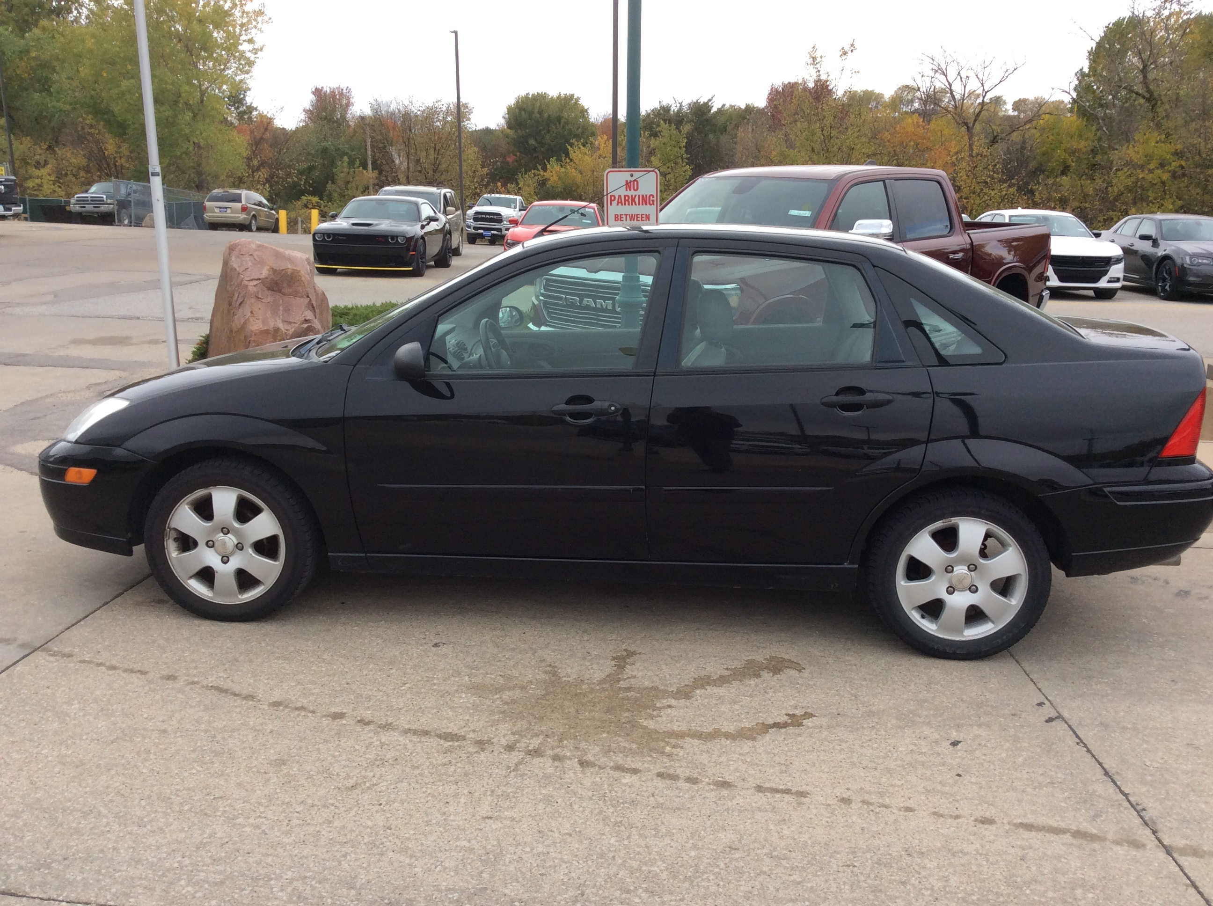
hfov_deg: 56.9
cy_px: 453
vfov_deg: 44.1
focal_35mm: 32
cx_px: 606
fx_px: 1120
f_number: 2.4
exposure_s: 1/323
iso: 32
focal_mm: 3.3
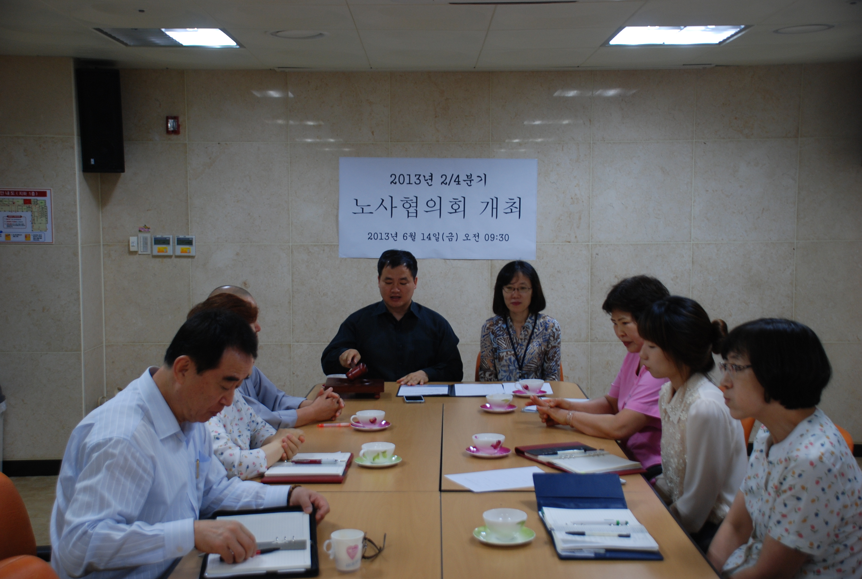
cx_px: 431
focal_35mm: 46
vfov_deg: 29.1
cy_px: 290
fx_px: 1116
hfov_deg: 42.2
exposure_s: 1/30
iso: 250
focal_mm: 31
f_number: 4.2
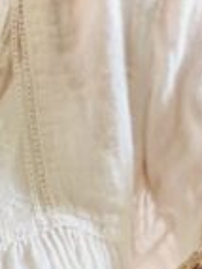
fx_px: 4294
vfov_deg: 3.6
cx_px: 151
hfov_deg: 2.7
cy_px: 24
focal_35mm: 551
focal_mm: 9
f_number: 2.8
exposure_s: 1/40
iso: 200
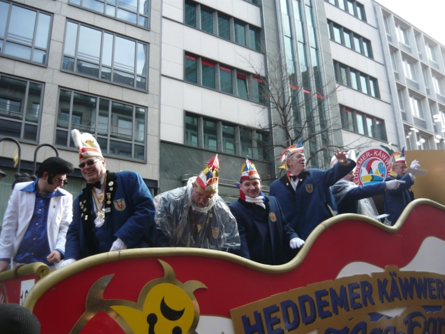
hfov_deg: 55.4
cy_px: 167
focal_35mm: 33
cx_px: 222
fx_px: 424
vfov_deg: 42.9
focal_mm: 5.5
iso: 100
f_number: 2.8
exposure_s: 1/160
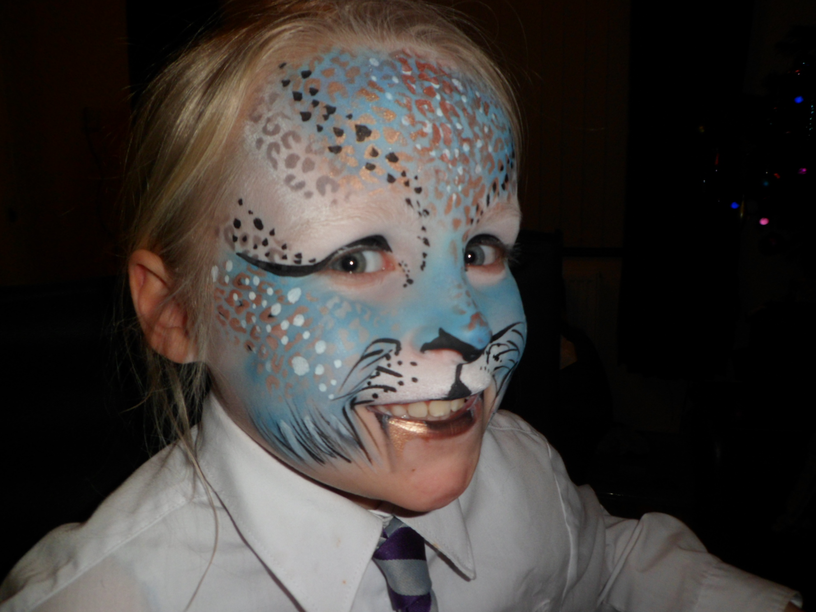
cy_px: 306
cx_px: 408
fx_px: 636
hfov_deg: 65.3
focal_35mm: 27
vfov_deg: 51.4
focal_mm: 4.9
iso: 100
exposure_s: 1/15
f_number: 9.2
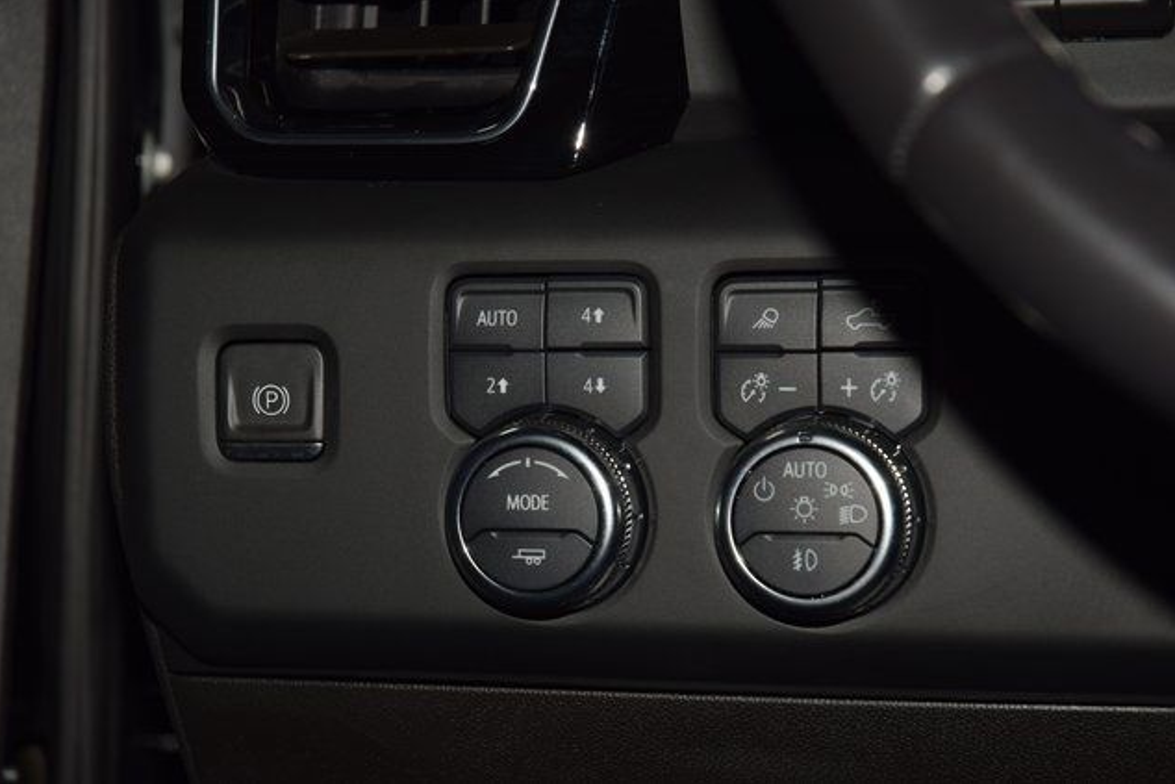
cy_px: 390
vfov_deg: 12.9
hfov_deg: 19.3
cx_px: 588
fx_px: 3460
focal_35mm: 106
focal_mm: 70
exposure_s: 1/125
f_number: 8
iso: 100
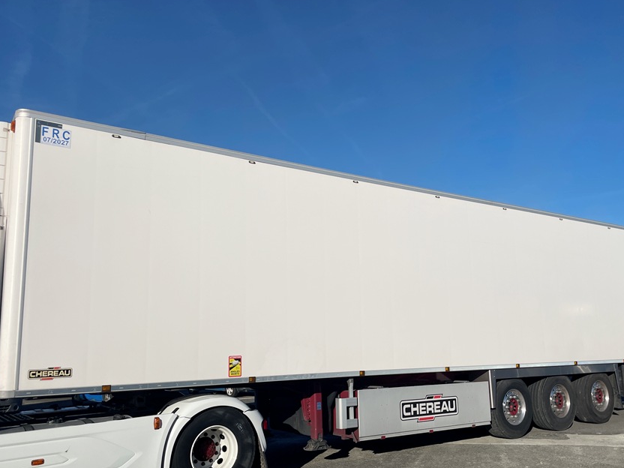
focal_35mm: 32
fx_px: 577
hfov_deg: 56.8
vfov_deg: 44.1
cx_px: 330
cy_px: 248
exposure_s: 1/8403
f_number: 1.6
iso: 32
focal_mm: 4.2
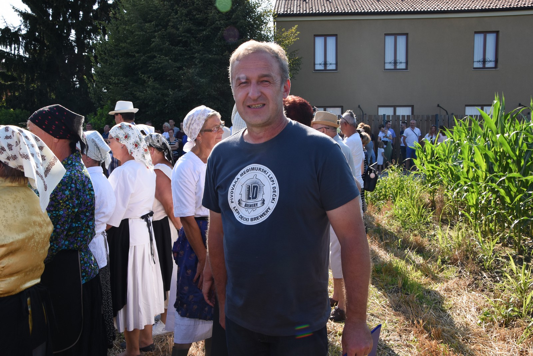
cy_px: 178
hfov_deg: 57.2
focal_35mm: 33
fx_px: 489
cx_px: 266
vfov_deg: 40.0
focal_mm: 22
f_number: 10
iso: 500
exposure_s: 1/400
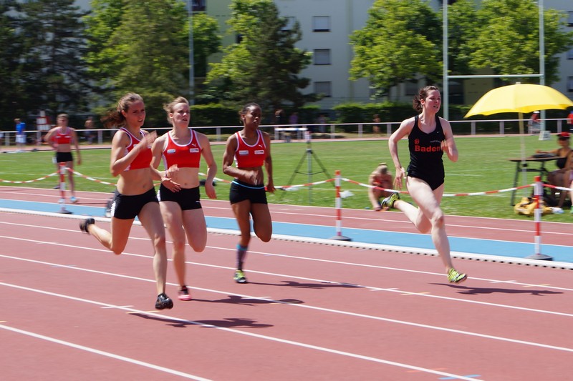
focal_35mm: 82
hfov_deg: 24.8
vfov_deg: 16.6
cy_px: 190
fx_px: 1305
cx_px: 286
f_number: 11
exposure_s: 1/125
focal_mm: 55
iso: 100
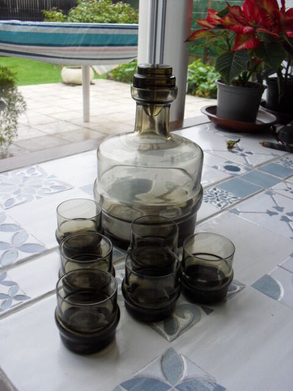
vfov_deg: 52.6
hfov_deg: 40.7
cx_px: 146
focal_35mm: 35
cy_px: 196
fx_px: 395
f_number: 3.2
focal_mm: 6.3
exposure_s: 1/30
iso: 200
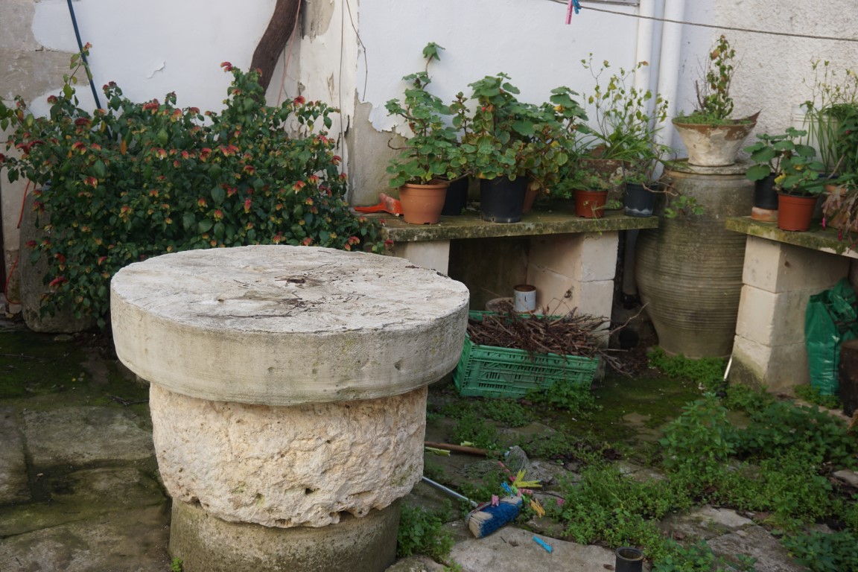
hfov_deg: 51.3
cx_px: 429
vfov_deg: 35.5
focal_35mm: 38
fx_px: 894
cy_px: 286
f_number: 4.5
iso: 160
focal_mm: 25
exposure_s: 1/160
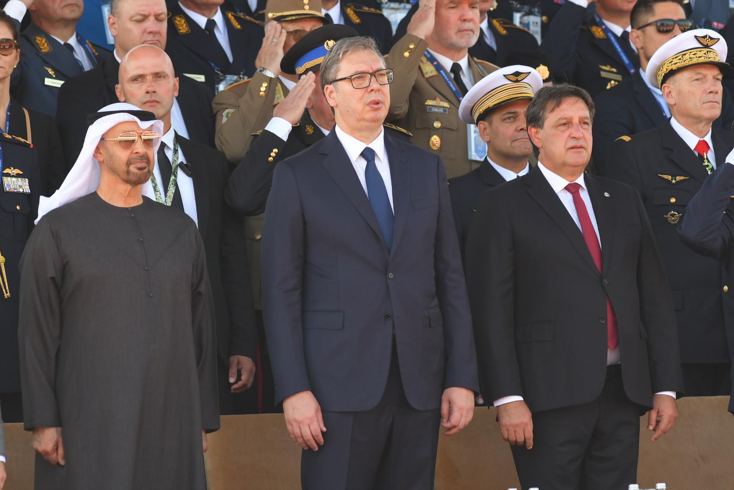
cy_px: 245
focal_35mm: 450
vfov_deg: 3.1
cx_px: 367
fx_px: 9175
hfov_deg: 4.6
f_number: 4.5
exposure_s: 1/400
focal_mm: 300
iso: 400
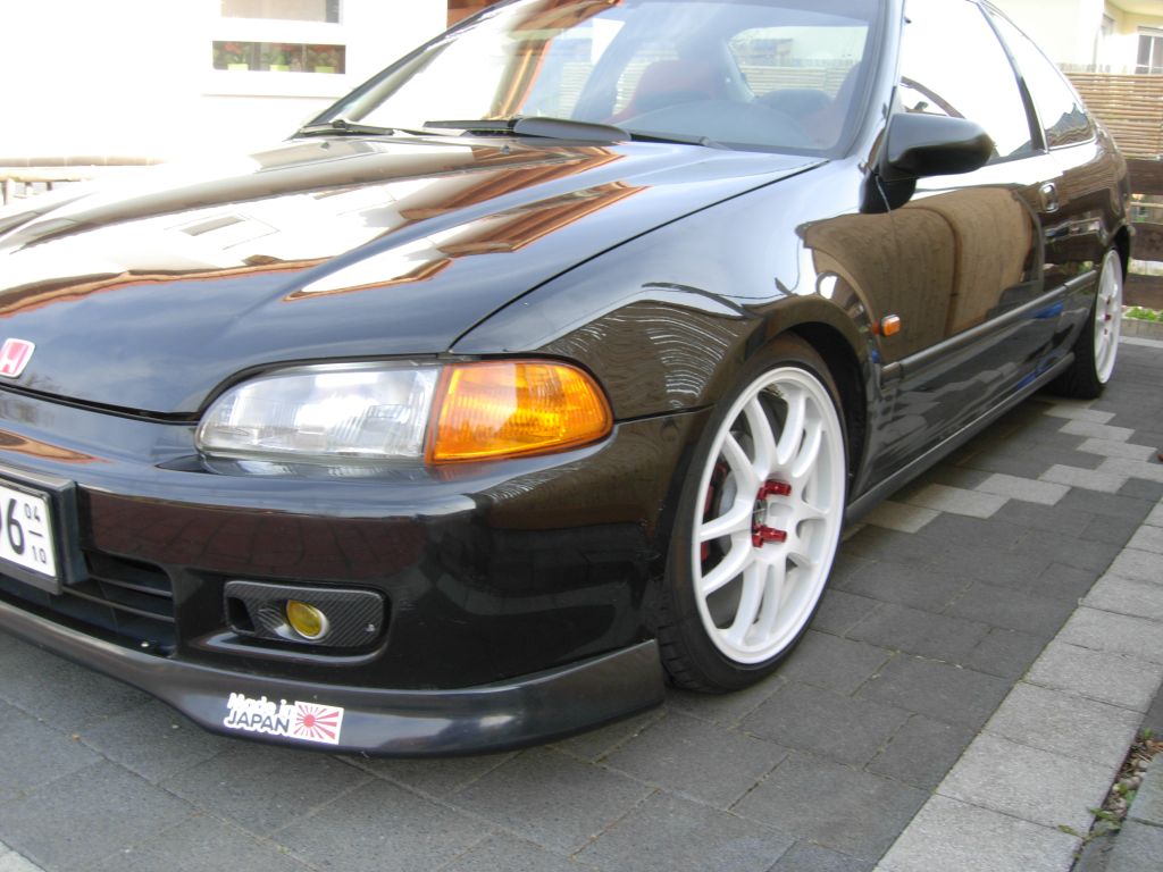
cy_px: 436
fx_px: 1209
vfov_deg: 39.7
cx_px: 582
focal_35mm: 36
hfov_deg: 51.4
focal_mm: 7.5
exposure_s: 1/73.9
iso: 50
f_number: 3.4
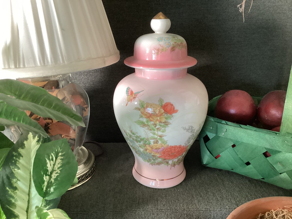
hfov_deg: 58.3
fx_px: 262
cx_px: 146
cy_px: 110
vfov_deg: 45.4
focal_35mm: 31
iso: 320
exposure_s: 1/50
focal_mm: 3.3
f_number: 2.4
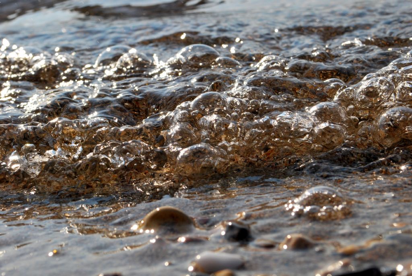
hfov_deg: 24.6
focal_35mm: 82
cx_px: 206
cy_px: 138
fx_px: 946
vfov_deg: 16.6
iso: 400
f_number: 14
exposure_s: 1/800
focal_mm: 55
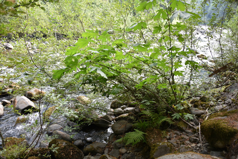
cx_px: 119
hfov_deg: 65.5
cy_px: 80
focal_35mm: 28
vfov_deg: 46.4
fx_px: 185
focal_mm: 28
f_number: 3.5
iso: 110
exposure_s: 1/60
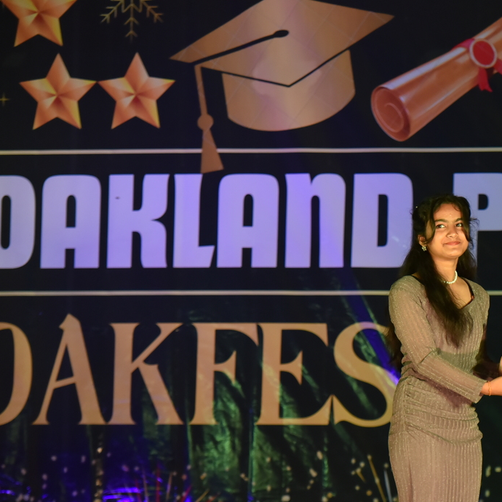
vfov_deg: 7.7
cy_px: 345
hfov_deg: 7.7
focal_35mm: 226
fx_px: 3708
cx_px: 540
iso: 1600
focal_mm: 122
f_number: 2.8
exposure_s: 1/400
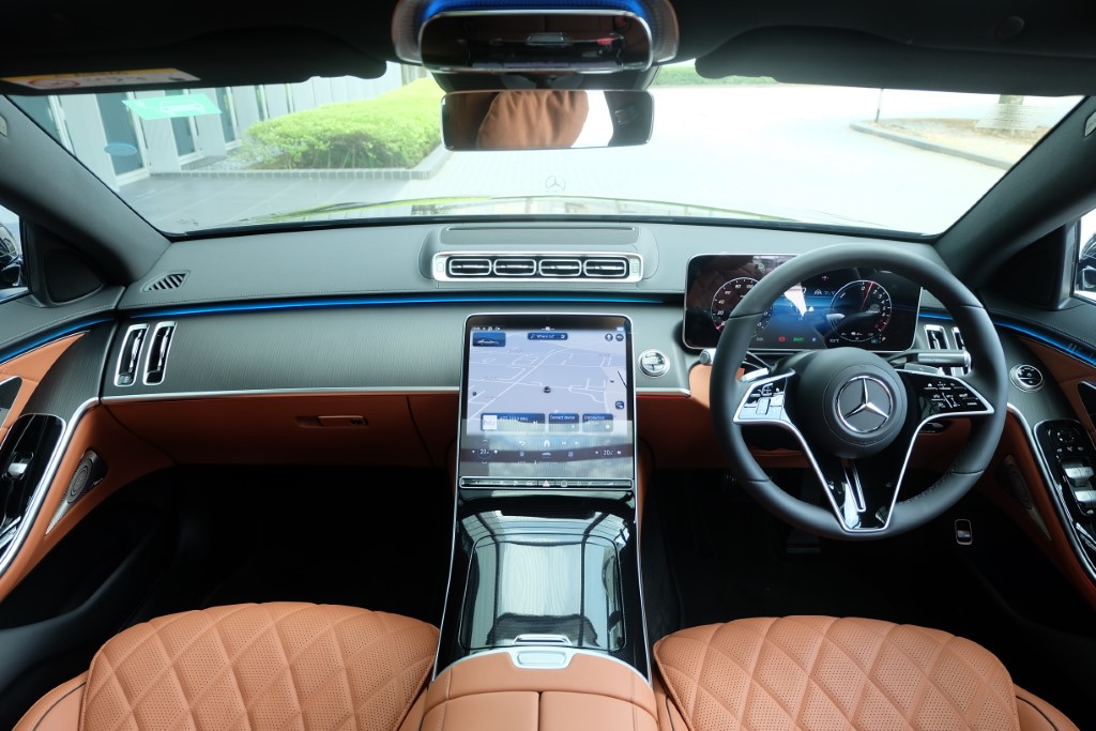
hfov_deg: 73.7
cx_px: 548
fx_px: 731
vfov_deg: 53.1
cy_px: 366
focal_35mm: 24
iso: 400
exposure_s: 1/50
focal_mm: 16
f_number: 3.5
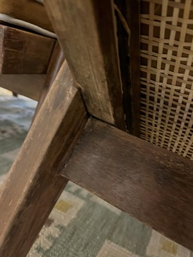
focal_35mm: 26
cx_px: 96
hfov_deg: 53.1
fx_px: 193
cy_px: 128
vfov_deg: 67.3
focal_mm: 5.1
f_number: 1.6
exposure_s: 1/25
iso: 800
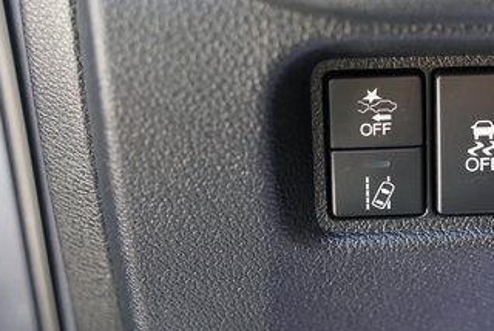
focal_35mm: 90
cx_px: 434
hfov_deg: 22.1
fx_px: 1236
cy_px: 159
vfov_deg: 15.2
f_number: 4
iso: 800
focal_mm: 45
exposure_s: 1/60
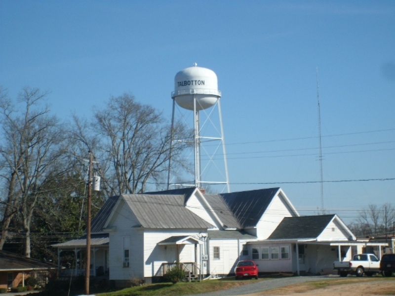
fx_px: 1198
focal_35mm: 105
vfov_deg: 14.1
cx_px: 198
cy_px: 148
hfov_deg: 18.7
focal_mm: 17.4
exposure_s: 1/148
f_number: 12.4
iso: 50
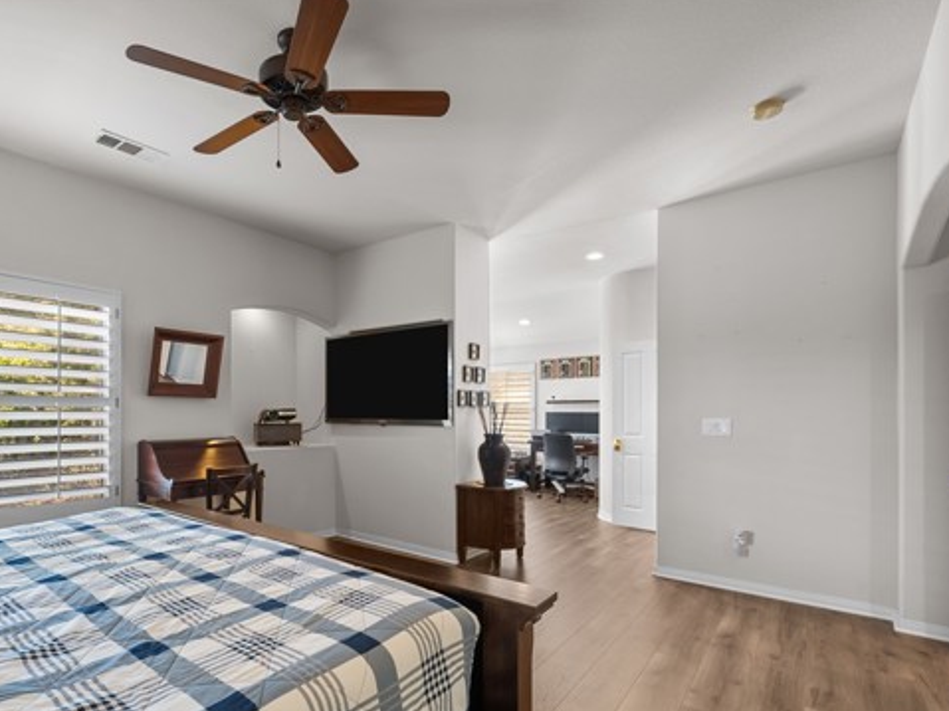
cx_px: 345
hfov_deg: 85.7
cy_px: 411
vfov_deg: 71.1
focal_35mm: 18
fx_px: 493
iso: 100
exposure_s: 2.5
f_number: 9
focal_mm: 14
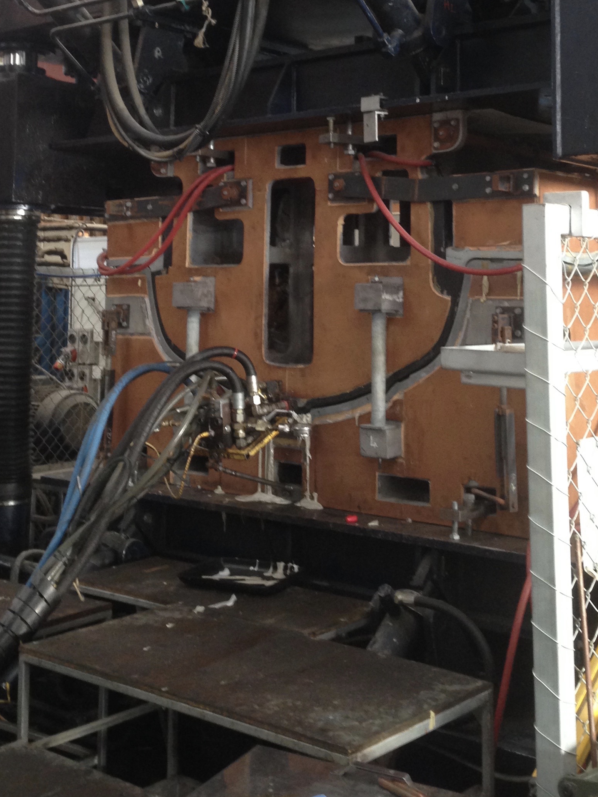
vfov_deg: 35.8
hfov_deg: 28.0
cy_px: 183
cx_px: 349
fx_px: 1197
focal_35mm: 52
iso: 125
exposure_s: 1/20
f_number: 2.4
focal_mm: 4.12
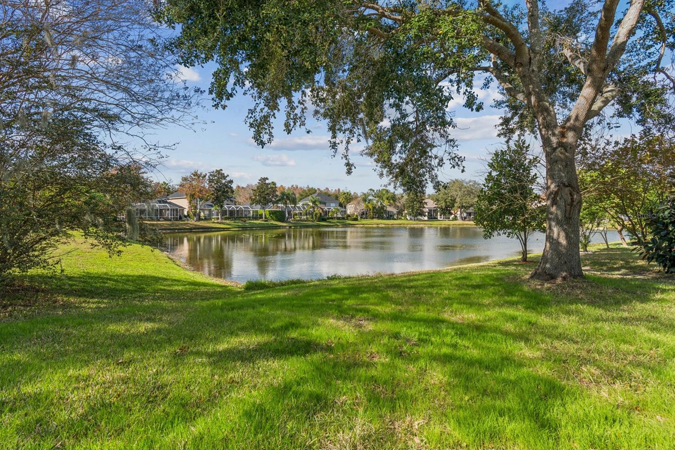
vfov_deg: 73.7
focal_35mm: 16
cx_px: 317
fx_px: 300
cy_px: 215
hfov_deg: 96.6
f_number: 7.1
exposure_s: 1/80
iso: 100
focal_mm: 10
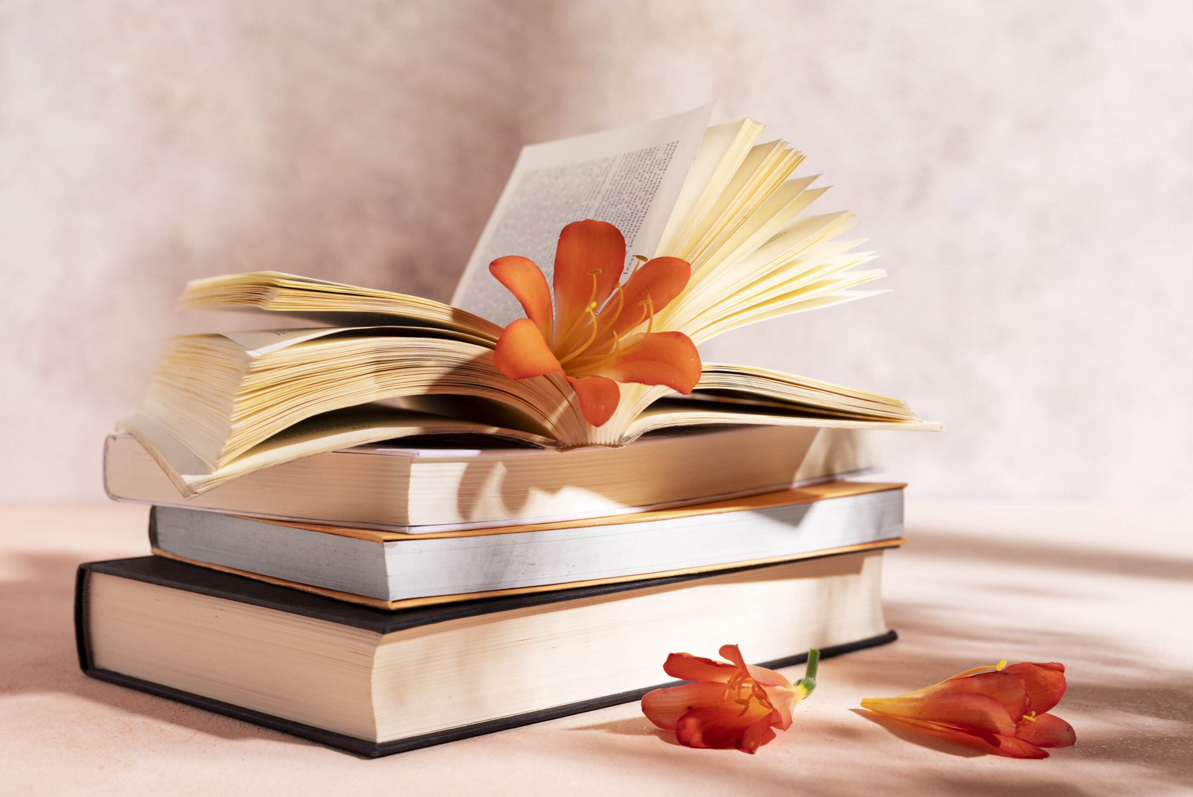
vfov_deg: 27.0
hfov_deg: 39.6
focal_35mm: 50
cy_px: 398
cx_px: 596
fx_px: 1658
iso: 200
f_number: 8
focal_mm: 50
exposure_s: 1/125
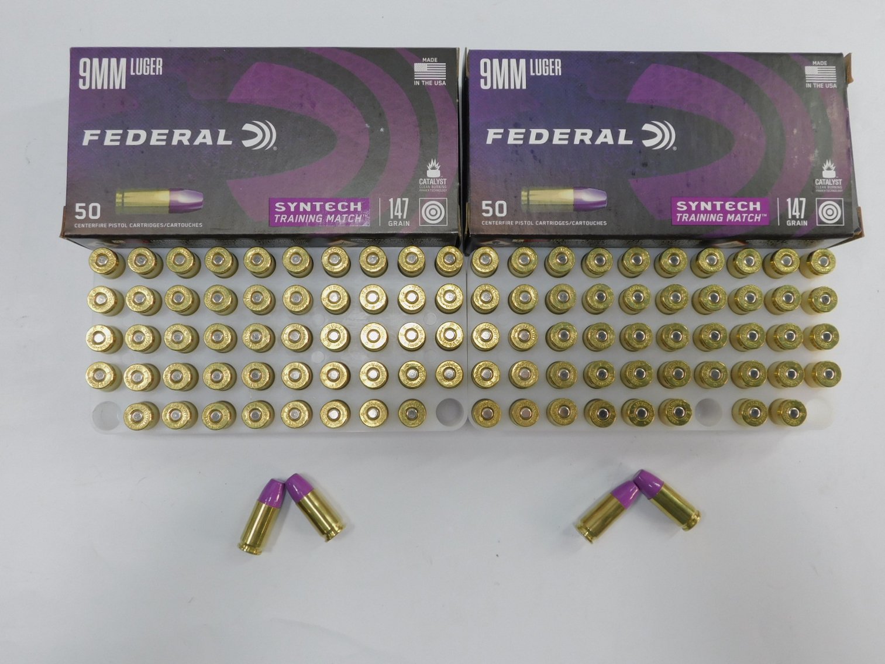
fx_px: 767
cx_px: 442
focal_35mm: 30
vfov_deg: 46.8
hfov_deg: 60.0
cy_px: 332
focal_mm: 5.3
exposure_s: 1/320
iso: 125
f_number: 3.2
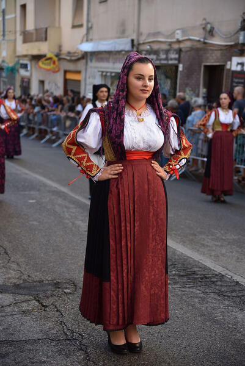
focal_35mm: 66
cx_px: 122
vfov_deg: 30.5
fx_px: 673
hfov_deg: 20.6
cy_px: 183
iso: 640
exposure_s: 1/1000
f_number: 4
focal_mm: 66
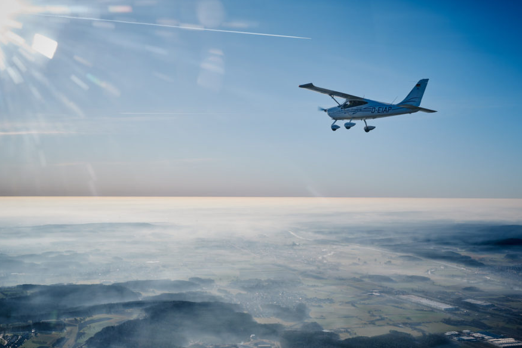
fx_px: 595
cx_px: 250
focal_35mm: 41
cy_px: 198
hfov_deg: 47.4
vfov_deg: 32.6
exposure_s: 1/500
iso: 100
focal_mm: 35
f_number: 6.3
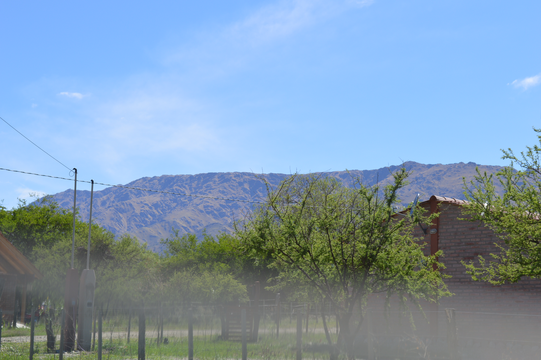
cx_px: 270
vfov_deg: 20.6
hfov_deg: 30.5
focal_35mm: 66
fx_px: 991
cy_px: 180
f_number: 8
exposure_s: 1/250
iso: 100
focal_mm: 44
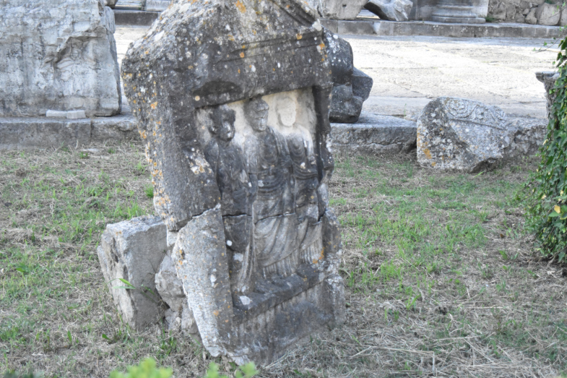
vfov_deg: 24.6
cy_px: 190
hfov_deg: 36.3
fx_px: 866
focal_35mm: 55
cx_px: 286
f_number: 4.8
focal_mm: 36
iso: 5000
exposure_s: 1/2500
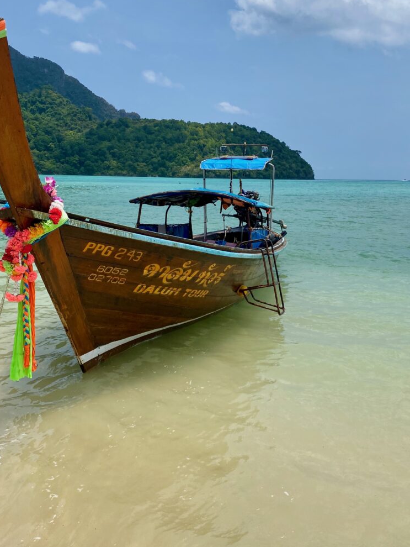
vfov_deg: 52.5
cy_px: 247
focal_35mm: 35
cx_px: 236
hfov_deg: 40.6
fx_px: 552
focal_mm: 4.25
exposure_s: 1/5747
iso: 32
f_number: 1.8
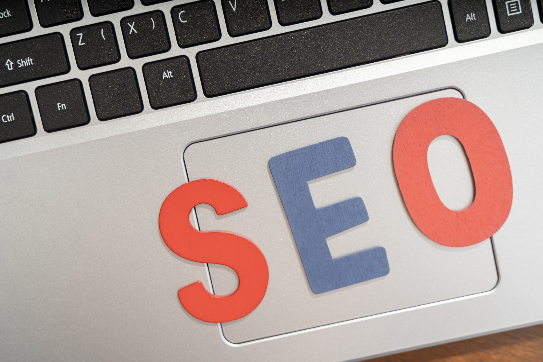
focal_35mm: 50
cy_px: 181
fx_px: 754
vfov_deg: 27.0
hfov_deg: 39.6
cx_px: 272
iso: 200
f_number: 5.6
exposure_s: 1/200
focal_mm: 50
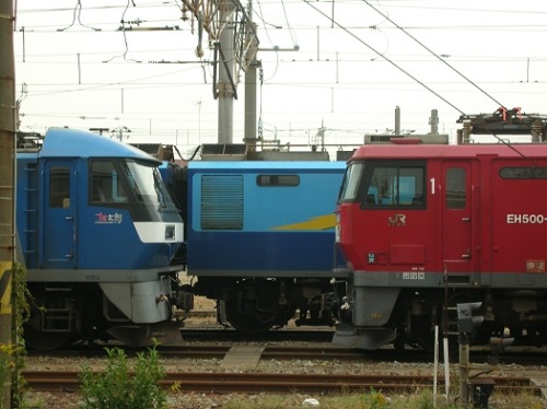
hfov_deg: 23.9
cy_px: 204
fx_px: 1295
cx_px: 274
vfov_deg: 18.0
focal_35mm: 82
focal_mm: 13.7
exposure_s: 1/11
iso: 50
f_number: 4.2
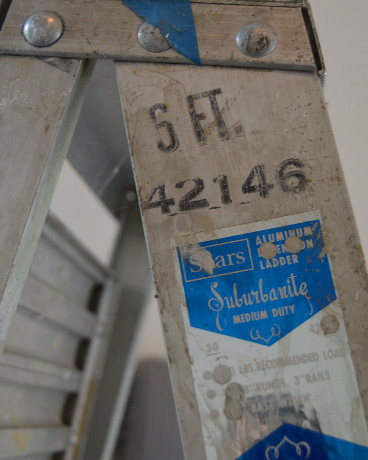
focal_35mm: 66
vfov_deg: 28.8
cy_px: 230
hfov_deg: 23.2
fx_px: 894
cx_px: 150
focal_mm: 31
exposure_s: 1/60
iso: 720
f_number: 4.2
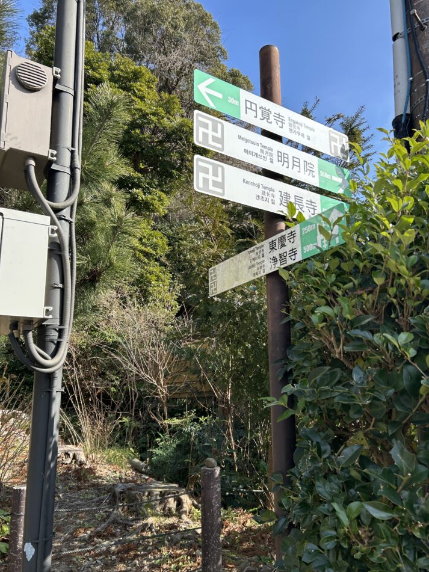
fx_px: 463
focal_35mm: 28
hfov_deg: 49.7
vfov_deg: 63.4
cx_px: 227
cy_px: 289
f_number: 1.5
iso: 50
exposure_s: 1/1553
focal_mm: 5.7
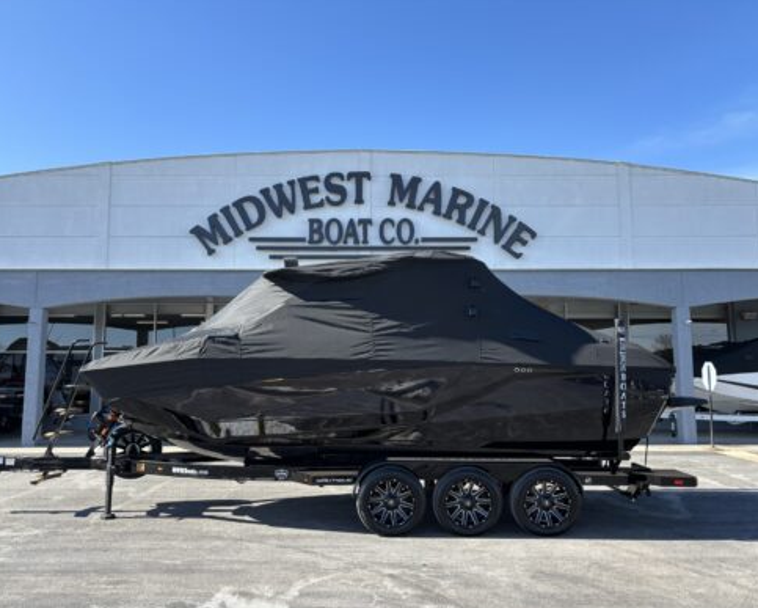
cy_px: 309
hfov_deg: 62.2
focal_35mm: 28
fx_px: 629
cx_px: 379
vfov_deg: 51.6
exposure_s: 1/1437
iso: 50
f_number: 1.6
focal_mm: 5.96
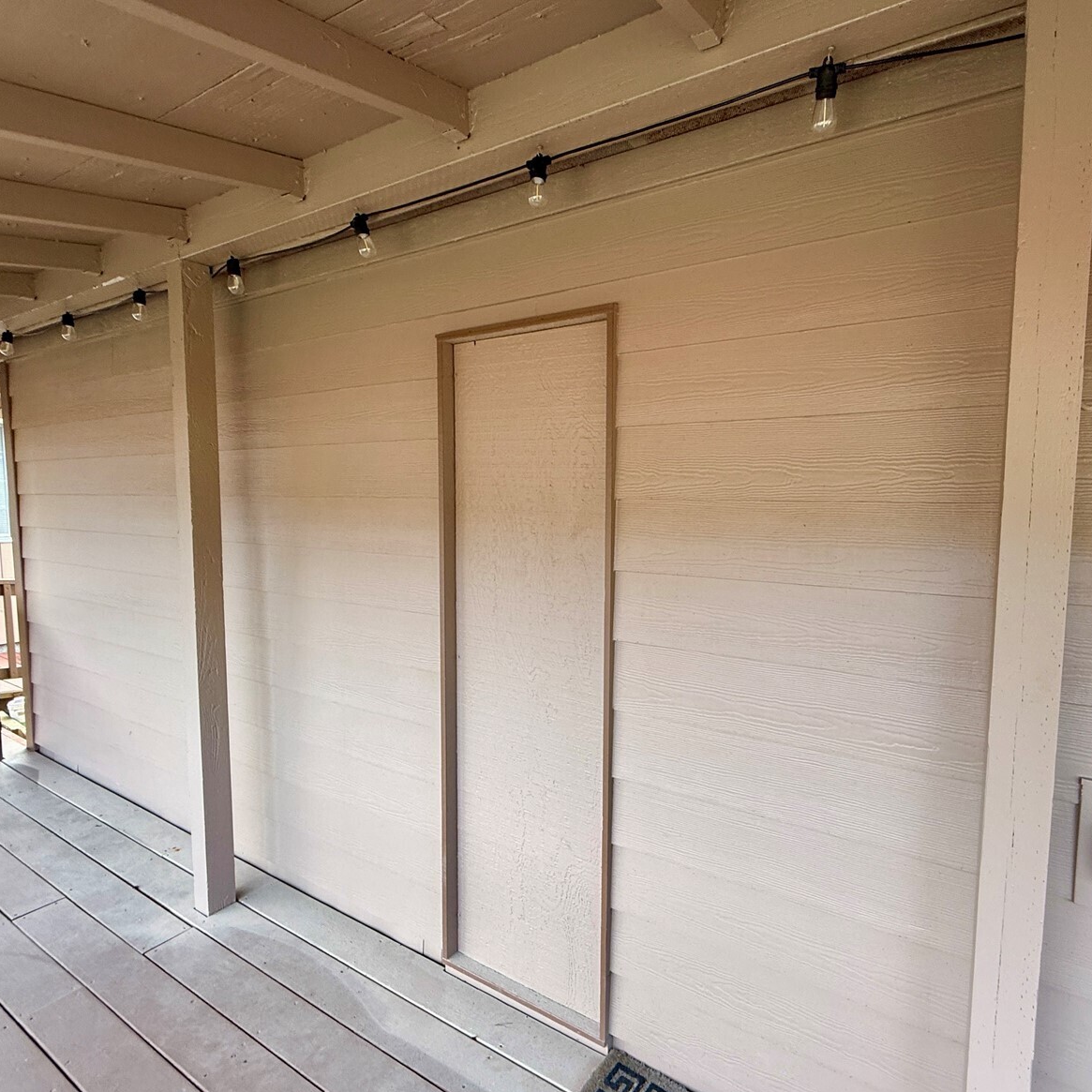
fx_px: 607
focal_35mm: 17
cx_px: 656
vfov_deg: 84.0
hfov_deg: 82.9
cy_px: 547
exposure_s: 1/99
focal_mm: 2.22
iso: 100
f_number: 2.2
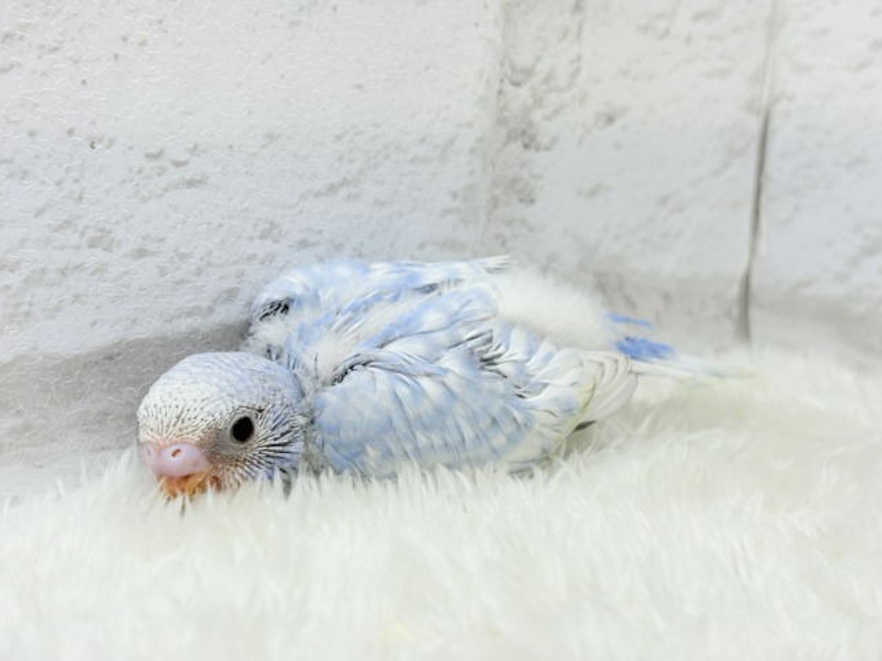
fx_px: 1325
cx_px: 441
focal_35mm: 52
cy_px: 330
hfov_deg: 36.8
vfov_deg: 28.0
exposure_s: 1/100
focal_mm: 5.96
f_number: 1.6
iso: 50
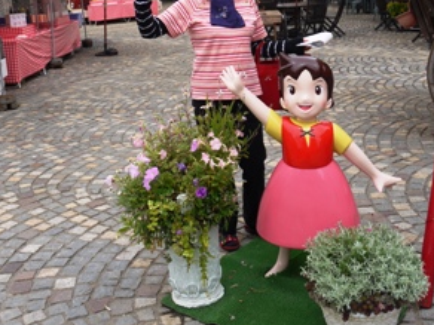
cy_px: 95
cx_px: 229
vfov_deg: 33.1
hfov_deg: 43.8
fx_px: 539
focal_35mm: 43
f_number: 7.1
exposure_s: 1/320
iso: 100
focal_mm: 14
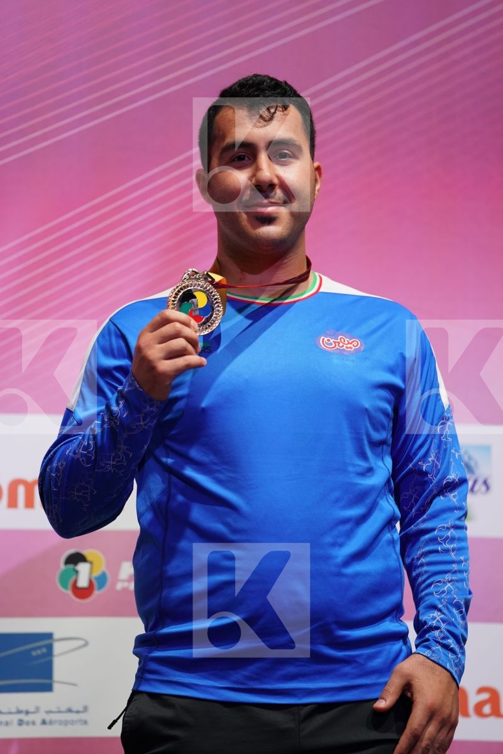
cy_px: 377
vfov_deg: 11.4
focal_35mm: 181
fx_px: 3793
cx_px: 252
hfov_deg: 7.6
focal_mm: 181
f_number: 2.8
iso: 800
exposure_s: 1/250
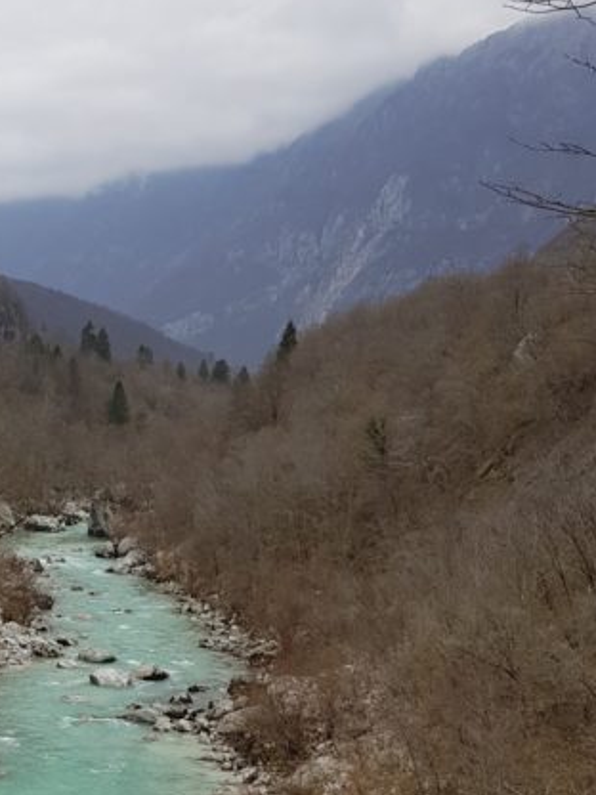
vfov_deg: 29.8
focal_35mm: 64
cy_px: 589
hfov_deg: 22.5
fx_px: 1469
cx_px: 78
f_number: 1.7
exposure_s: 1/201
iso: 40
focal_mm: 4.2
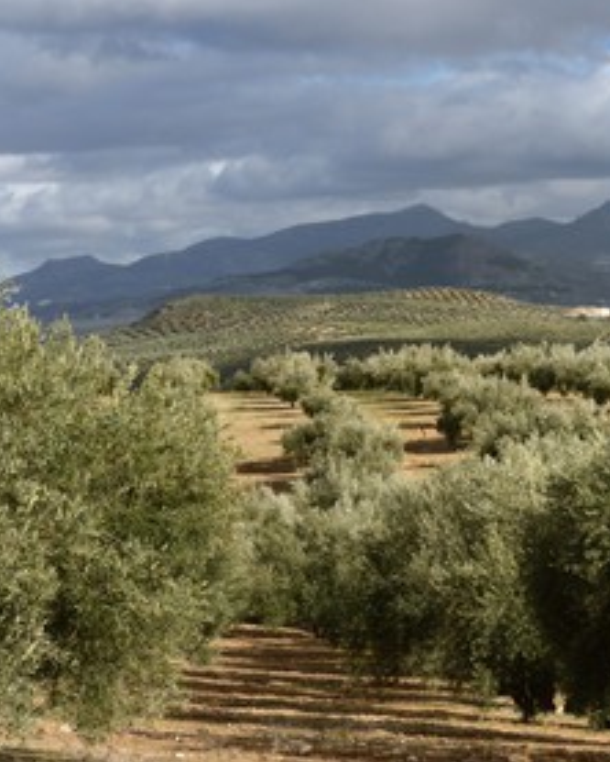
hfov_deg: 11.4
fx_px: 3043
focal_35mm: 135
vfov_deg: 14.3
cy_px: 380
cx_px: 478
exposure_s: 1/250
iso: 400
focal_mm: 95
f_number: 16
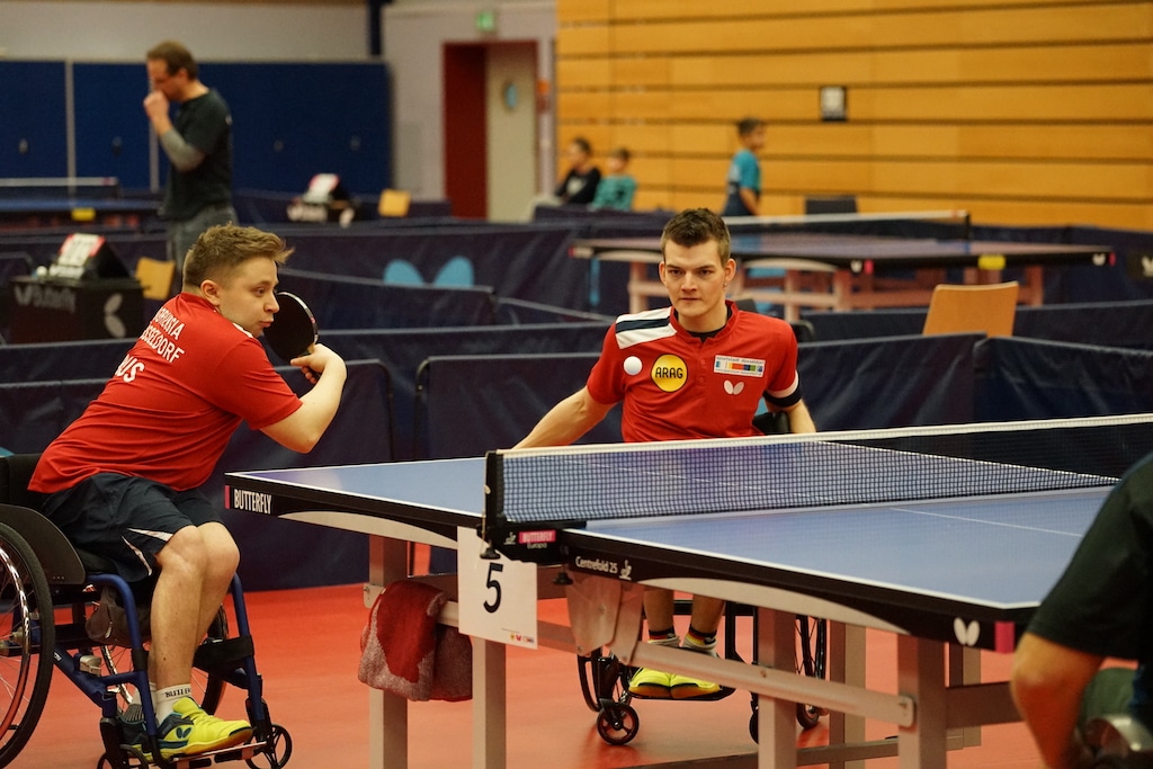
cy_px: 384
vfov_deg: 10.9
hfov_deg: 16.3
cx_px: 576
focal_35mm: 126
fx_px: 4036
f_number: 4
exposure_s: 1/800
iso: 6400
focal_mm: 126
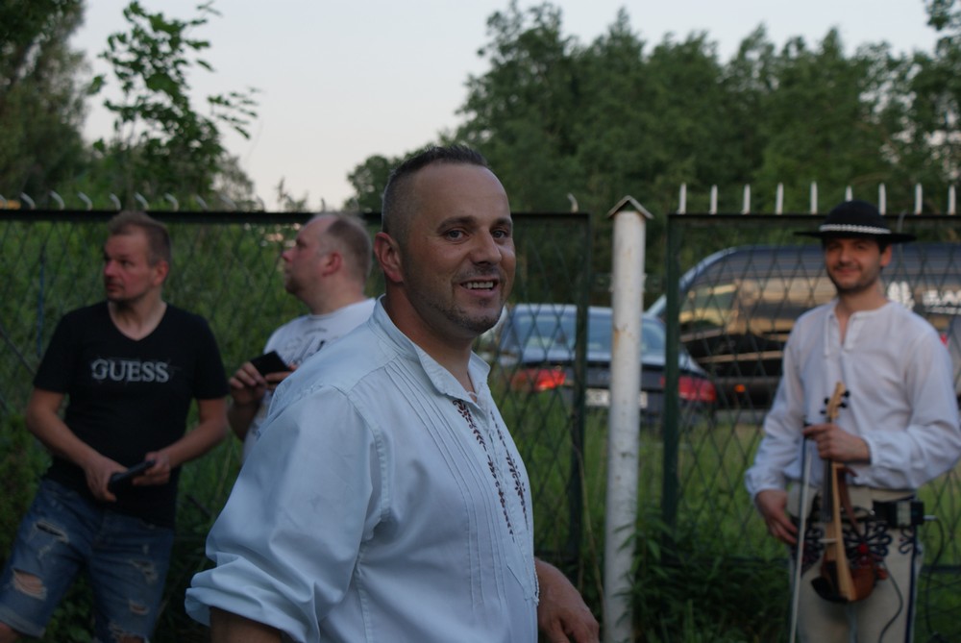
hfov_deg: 27.0
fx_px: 2004
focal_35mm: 75
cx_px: 480
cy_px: 322
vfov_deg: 18.2
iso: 100
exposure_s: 1/125
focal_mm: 50
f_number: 7.1
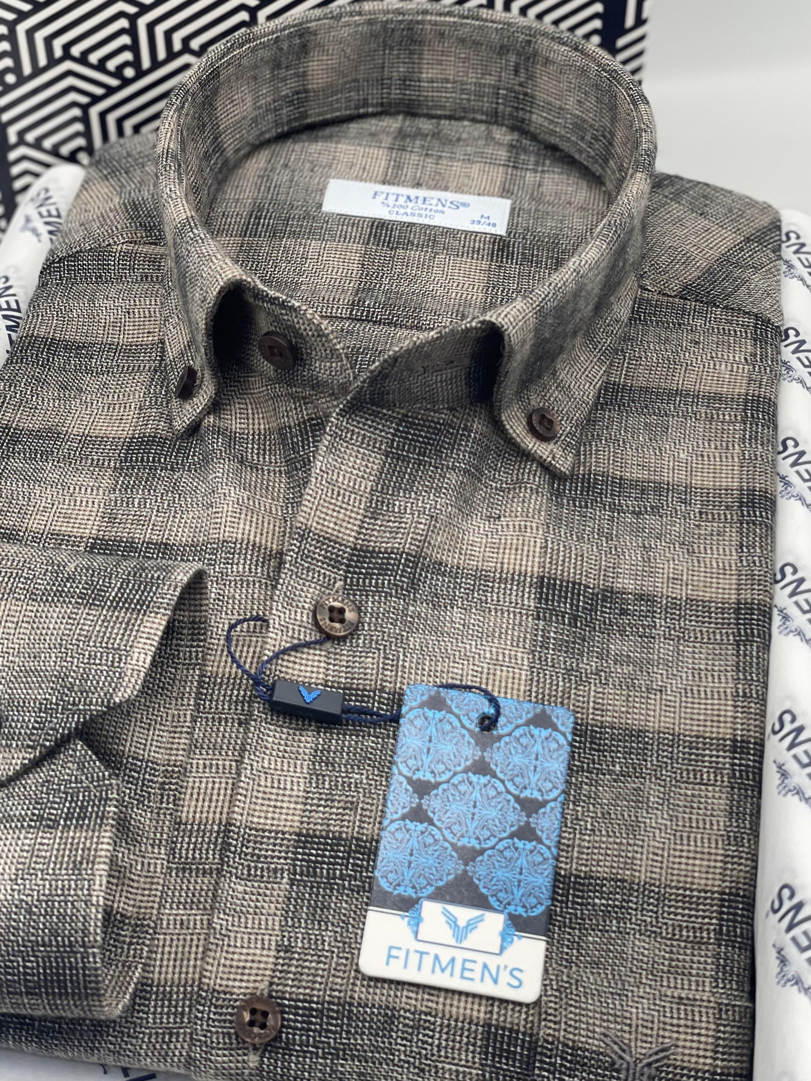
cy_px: 533
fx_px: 1968
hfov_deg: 23.3
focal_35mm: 63
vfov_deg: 30.7
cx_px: 360
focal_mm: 6
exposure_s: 1/122
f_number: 2
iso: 50
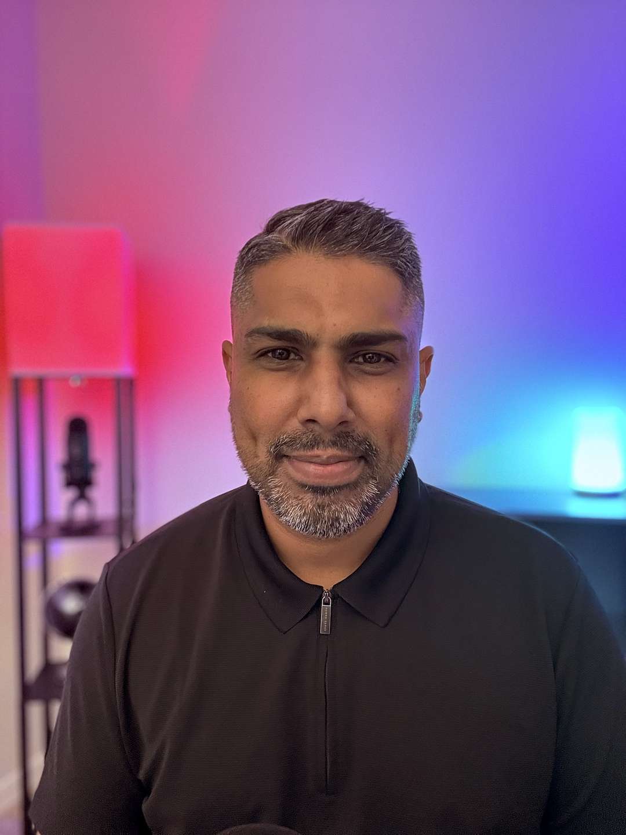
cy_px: 418
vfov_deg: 60.0
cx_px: 313
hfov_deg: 46.8
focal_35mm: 30
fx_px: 723
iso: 500
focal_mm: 2.69
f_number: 1.9
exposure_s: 1/30
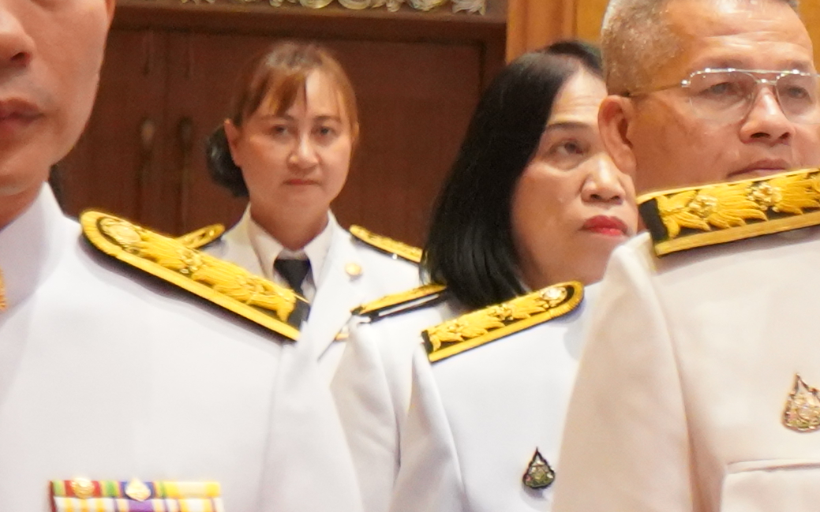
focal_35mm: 206
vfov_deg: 6.4
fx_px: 4603
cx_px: 1692
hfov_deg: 9.5
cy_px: 274
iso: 5000
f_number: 4
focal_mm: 35
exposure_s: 1/200
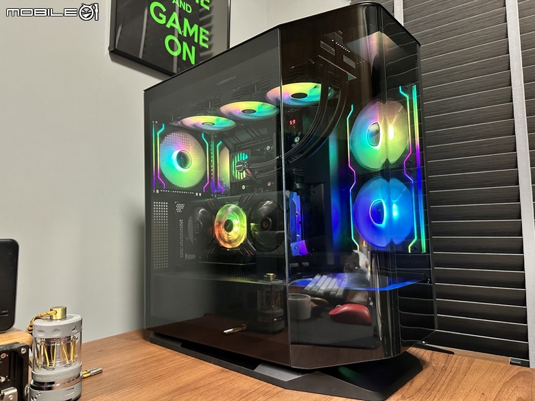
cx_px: 268
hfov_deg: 71.6
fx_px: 371
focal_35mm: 24
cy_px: 200
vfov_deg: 56.8
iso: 500
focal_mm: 6.86
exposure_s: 1/60
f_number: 1.78
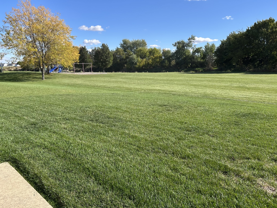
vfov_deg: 53.1
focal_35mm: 26
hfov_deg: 67.3
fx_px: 208
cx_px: 138
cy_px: 104
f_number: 1.5
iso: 50
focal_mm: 5.7
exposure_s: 1/2457
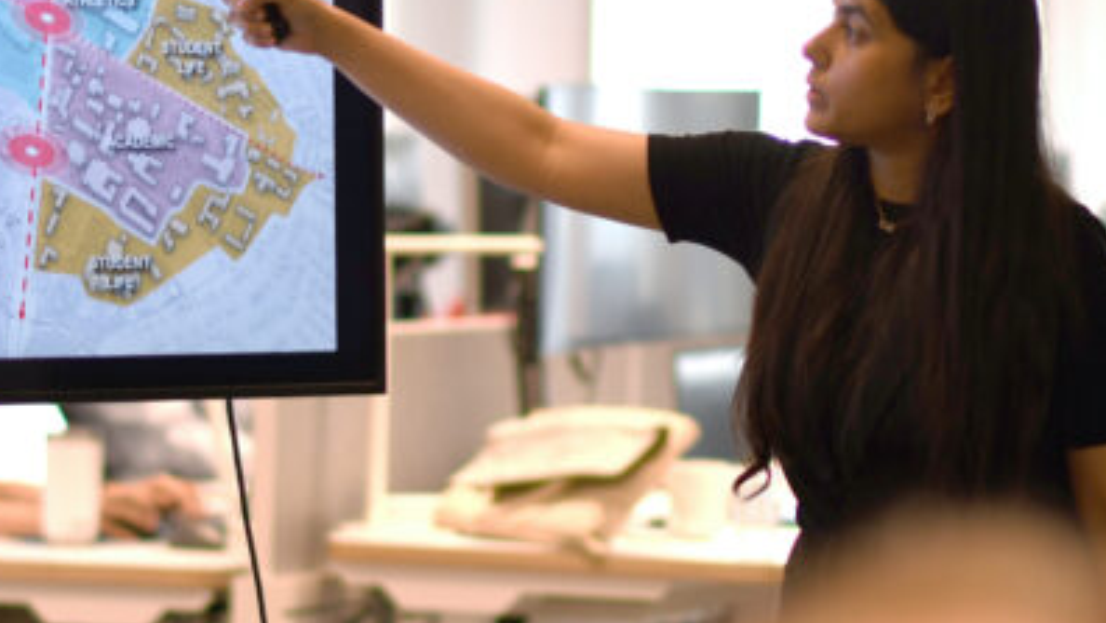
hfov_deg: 8.0
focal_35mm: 270
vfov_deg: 4.5
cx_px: 506
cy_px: 229
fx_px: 7920
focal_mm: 85
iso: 320
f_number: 1.8
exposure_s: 1/200
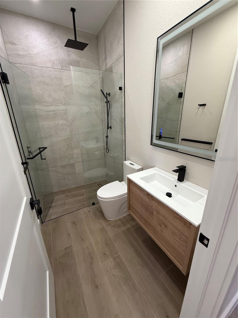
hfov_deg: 85.7
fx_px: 128
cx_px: 119
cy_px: 159
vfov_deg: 102.1
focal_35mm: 14
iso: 250
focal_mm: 2.22
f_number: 2.2
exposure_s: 1/99
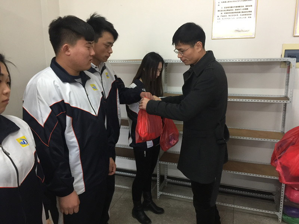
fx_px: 250
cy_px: 112
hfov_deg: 61.7
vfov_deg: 48.2
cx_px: 150
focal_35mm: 29
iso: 125
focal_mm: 4.15
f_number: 2.2
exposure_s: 1/17
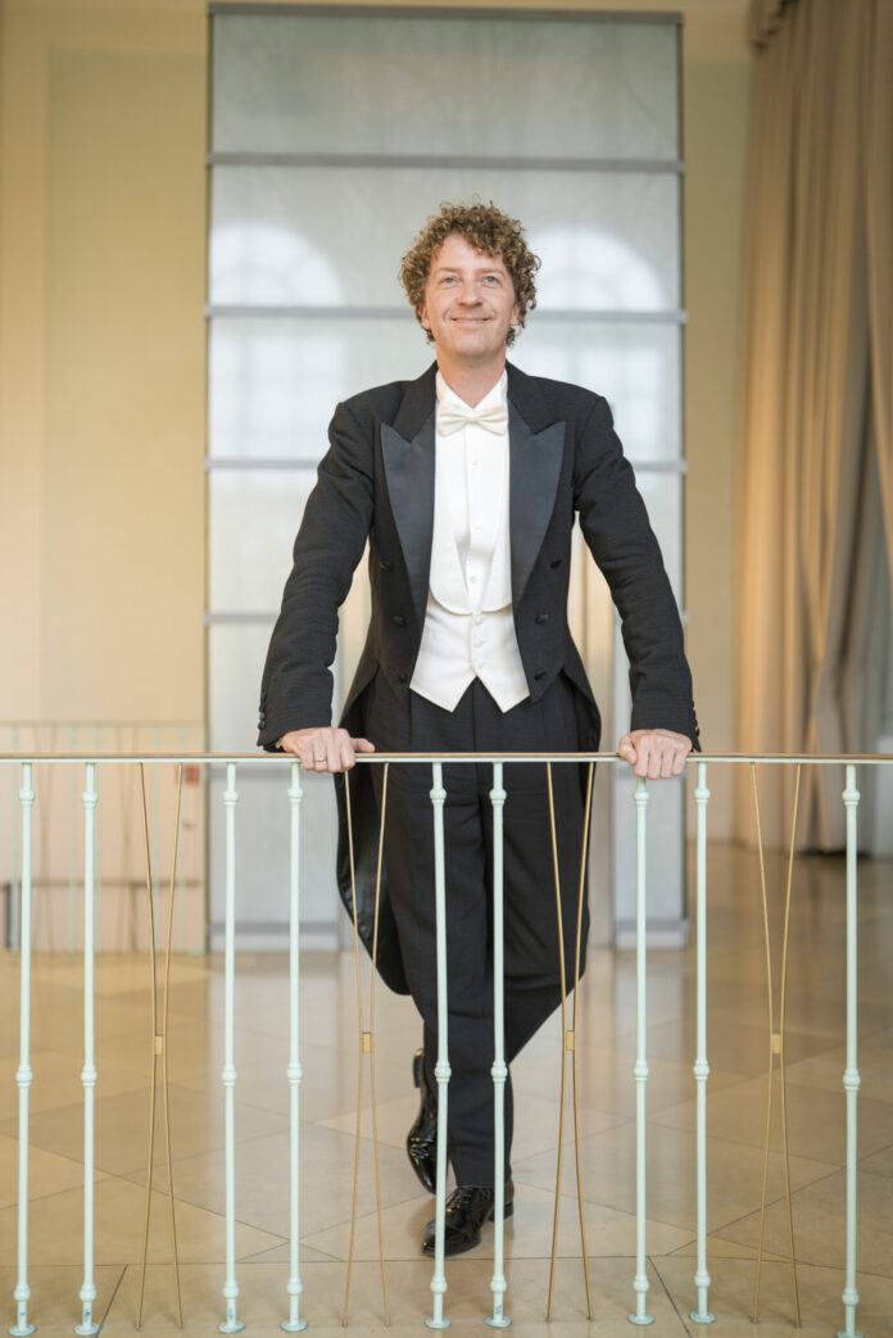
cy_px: 669
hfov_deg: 33.4
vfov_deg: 48.4
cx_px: 446
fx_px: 1487
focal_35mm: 40
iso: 125
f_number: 1.4
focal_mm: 40
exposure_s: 1/100
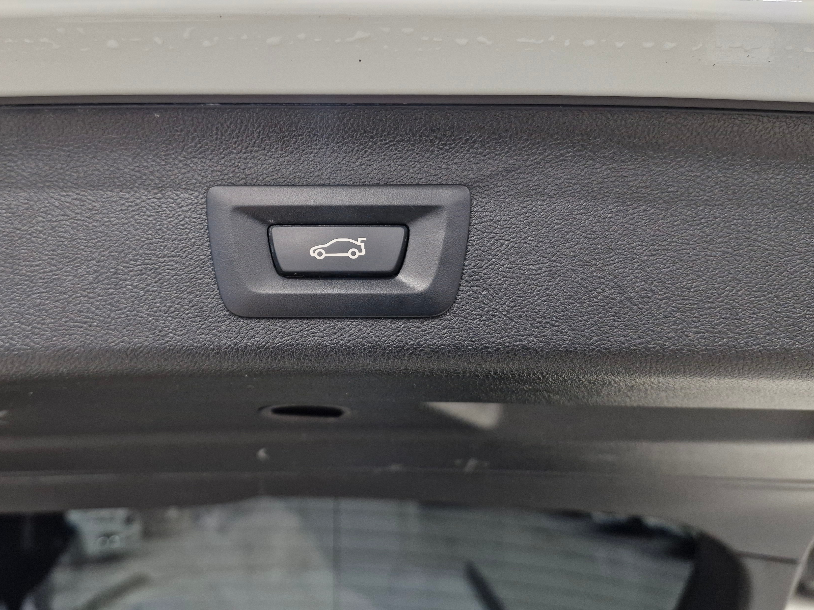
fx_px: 658
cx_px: 335
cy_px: 241
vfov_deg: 49.4
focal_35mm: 28
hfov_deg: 63.0
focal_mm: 5.54
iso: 500
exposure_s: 1/100
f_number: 1.8
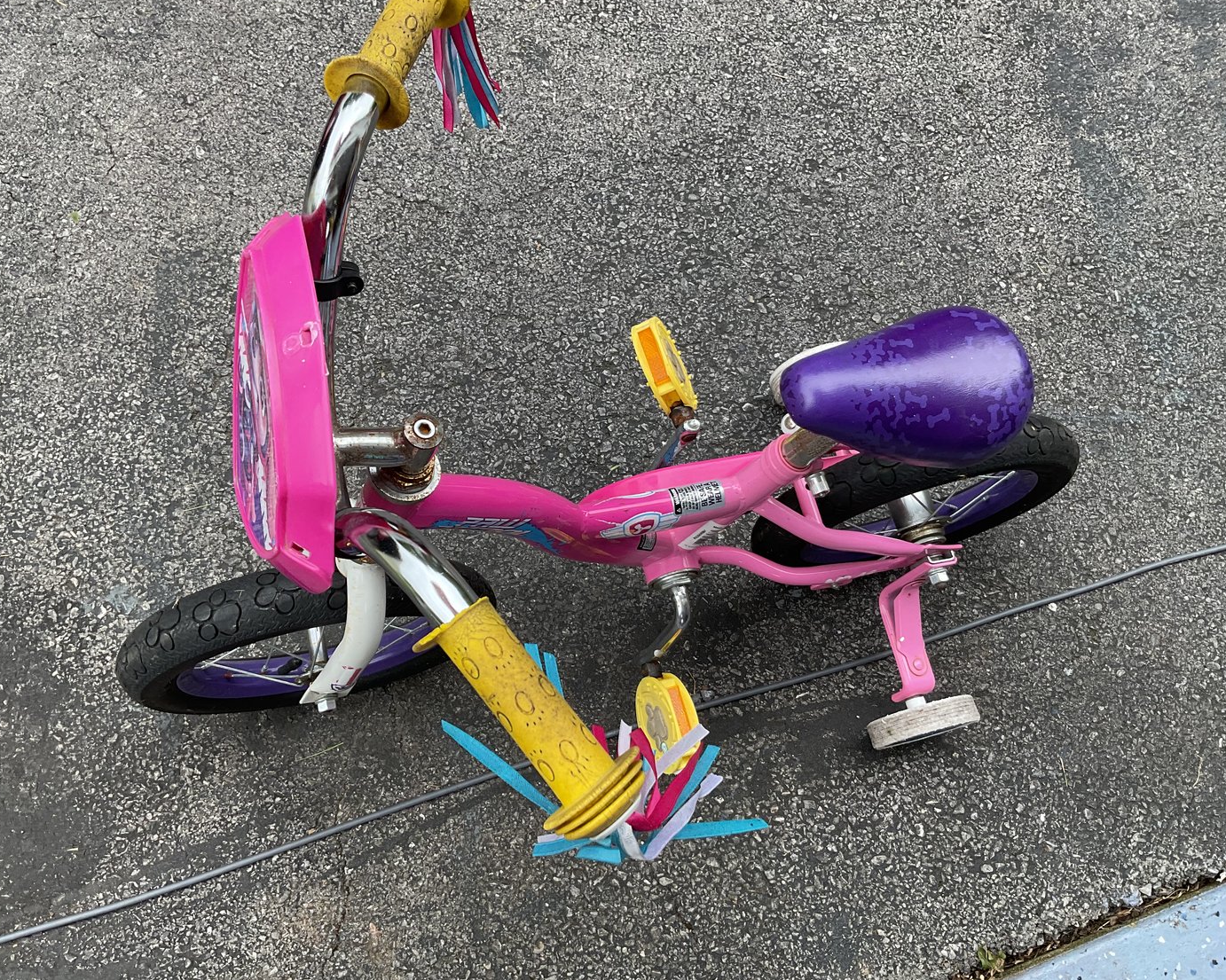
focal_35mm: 31
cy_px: 479
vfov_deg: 47.1
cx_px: 615
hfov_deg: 57.2
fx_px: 1125
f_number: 1.8
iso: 16
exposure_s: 1/422
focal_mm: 3
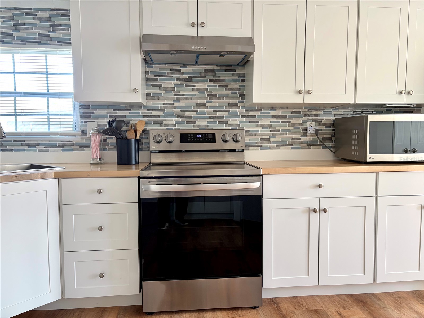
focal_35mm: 26
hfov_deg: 67.3
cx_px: 212
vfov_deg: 53.1
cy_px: 159
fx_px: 318
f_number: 1.6
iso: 125
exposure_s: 1/69
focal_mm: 5.96
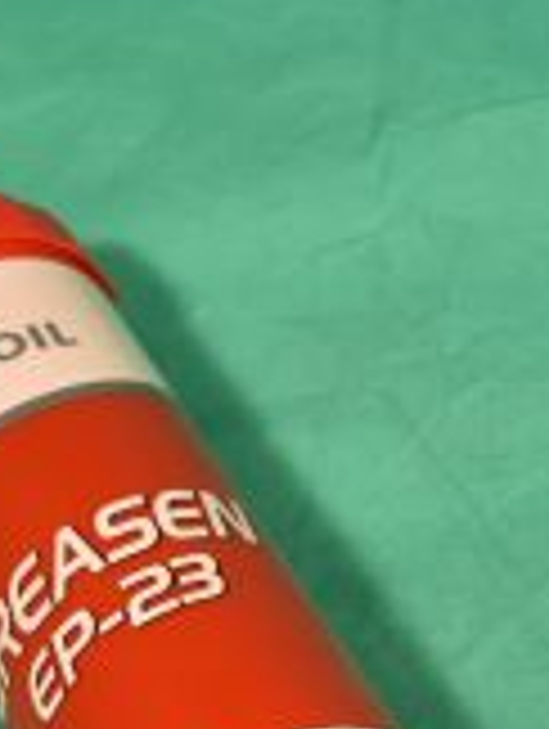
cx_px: 274
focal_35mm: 187
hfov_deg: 8.0
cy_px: 742
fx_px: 3939
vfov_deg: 10.5
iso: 100
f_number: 7.1
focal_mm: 35
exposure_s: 1/30
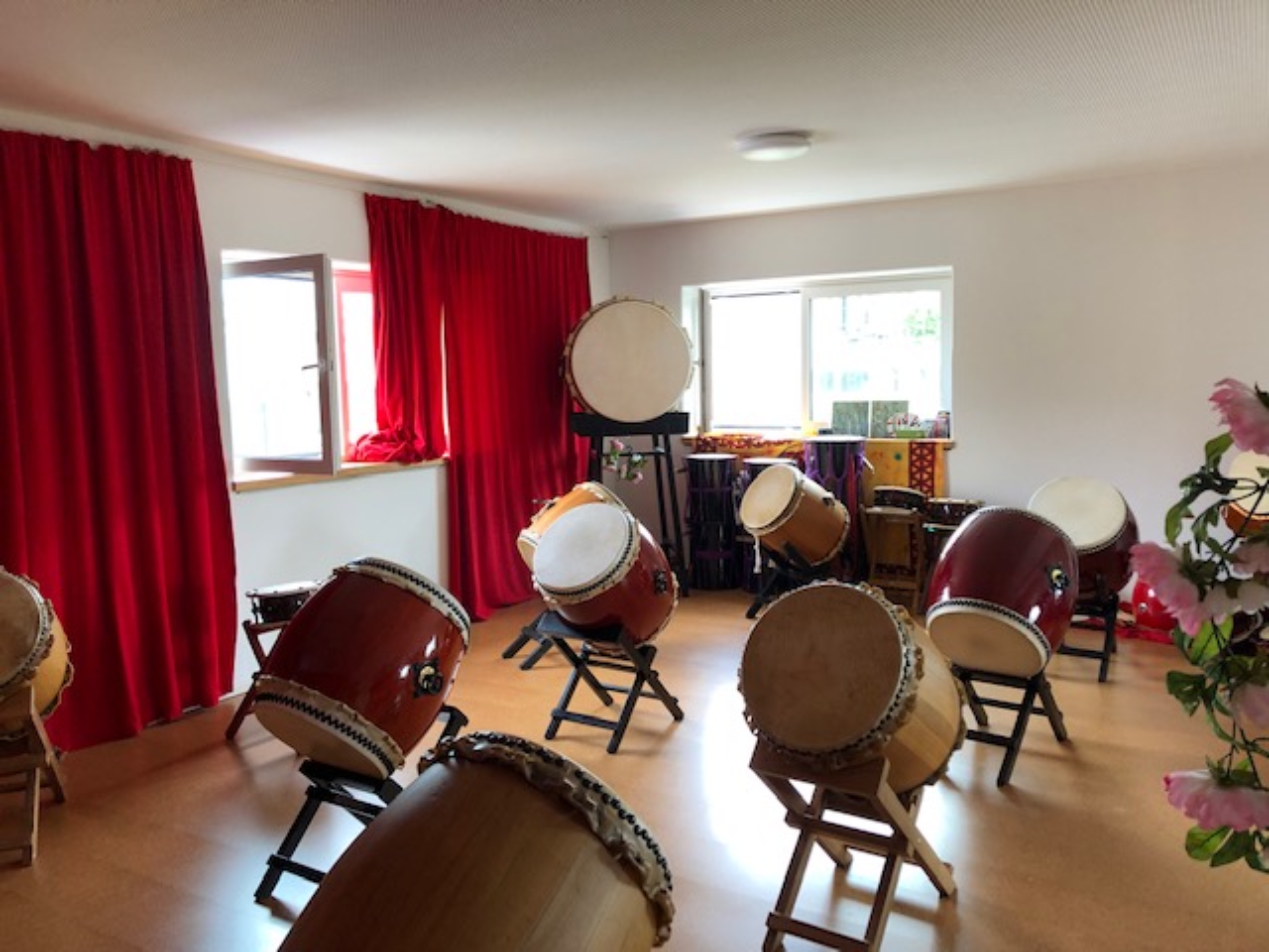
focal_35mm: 28
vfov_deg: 49.7
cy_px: 476
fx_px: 1026
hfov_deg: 63.4
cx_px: 634
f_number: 1.8
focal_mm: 3.99
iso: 32
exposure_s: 1/30
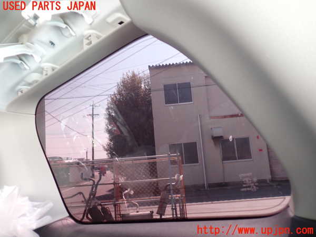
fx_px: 274
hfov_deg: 60.0
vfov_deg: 46.8
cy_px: 118
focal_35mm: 30
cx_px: 158
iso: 200
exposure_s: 1/30
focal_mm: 5.4
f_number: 2.3
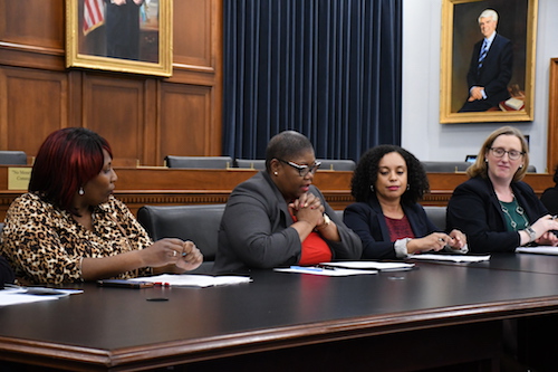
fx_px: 1209
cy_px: 186
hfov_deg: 26.0
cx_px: 279
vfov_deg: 17.5
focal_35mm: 78
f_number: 5.6
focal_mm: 52
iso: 5000
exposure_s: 1/125
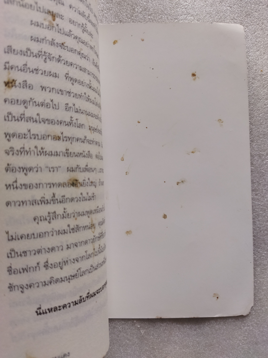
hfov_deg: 51.4
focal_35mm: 27
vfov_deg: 65.3
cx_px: 134
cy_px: 179
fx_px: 279
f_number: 1.79
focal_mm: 4.71
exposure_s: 1/50
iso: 222
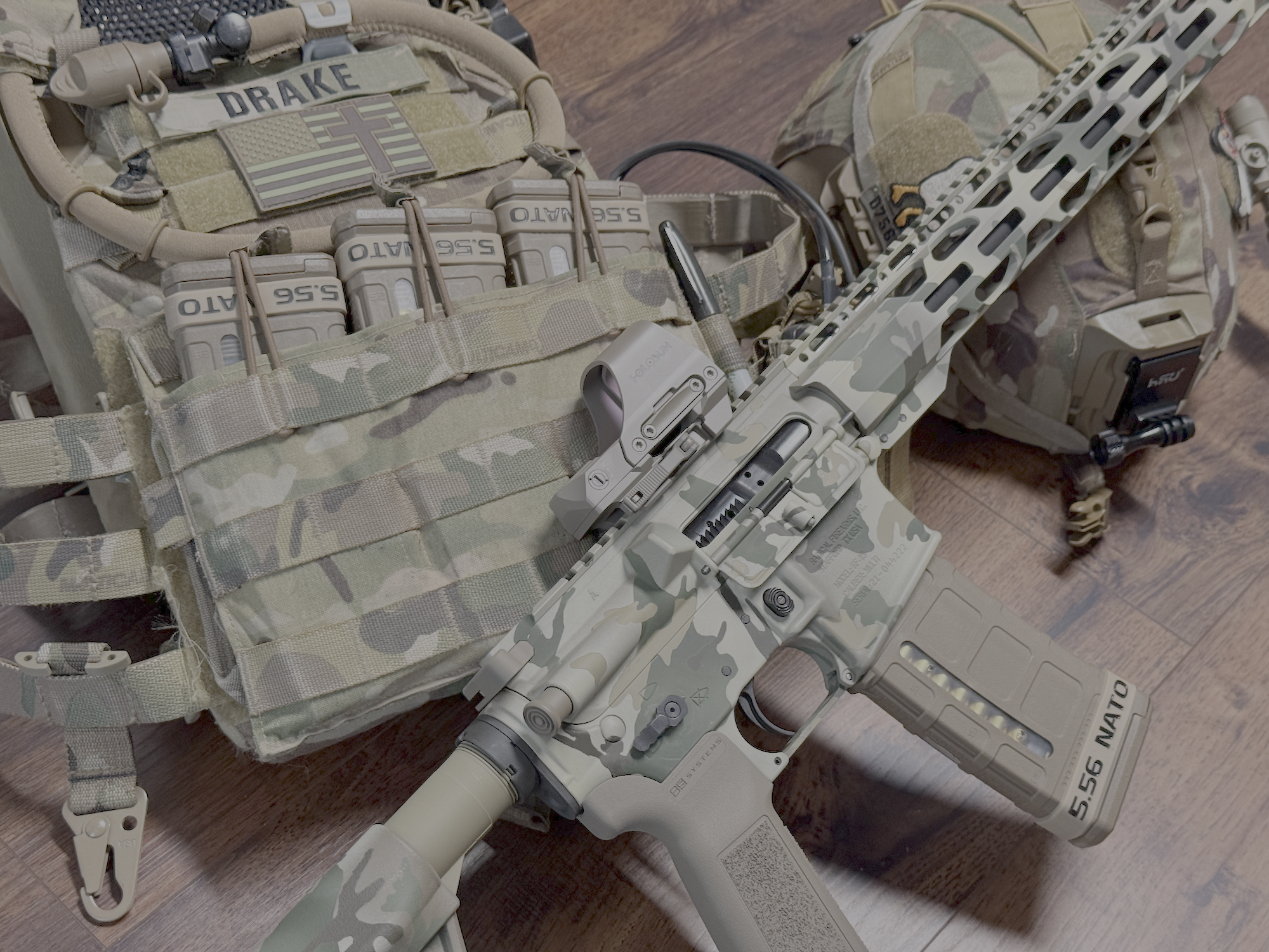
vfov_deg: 30.3
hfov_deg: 39.7
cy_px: 476
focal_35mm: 48
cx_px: 634
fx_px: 1760
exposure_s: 1/40
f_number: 1.78
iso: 200
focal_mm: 6.76
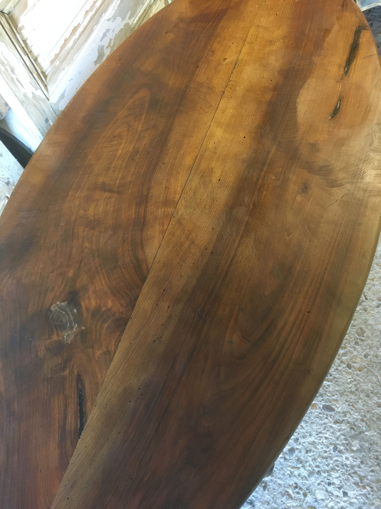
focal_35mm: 29
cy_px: 254
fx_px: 426
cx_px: 190
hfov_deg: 48.2
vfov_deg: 61.7
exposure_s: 1/17
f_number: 2.2
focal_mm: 4.15
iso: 200
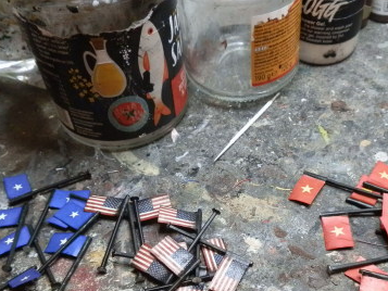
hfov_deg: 44.7
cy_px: 217
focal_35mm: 42
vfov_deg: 33.7
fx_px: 471
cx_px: 218
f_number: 3.1
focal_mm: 5
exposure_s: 1/125
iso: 400
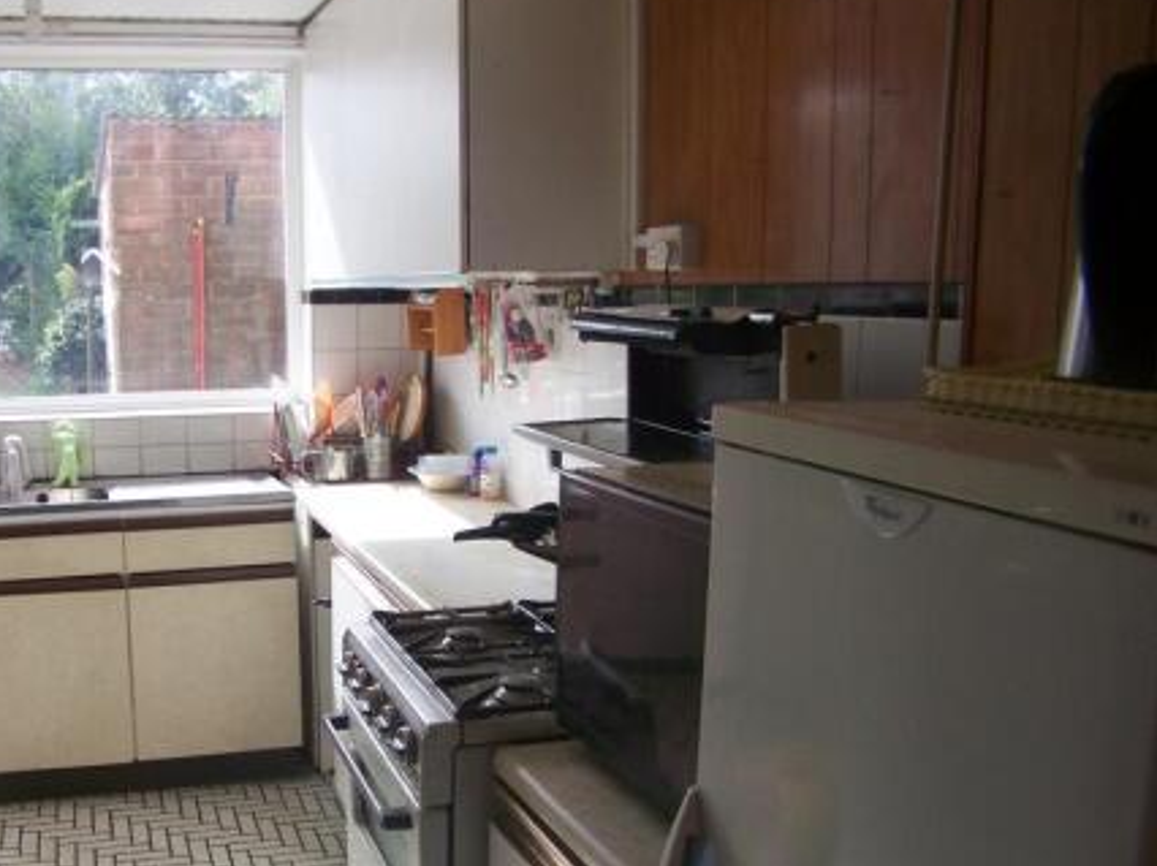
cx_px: 387
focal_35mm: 52
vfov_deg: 28.0
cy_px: 509
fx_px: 1737
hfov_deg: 36.5
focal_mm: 6.3
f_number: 2.8
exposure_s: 1/200
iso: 80
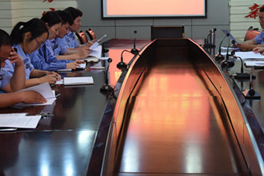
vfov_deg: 16.8
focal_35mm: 81
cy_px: 63
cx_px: 137
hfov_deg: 25.1
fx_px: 594
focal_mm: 46
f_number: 4.5
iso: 1400
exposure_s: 1/40
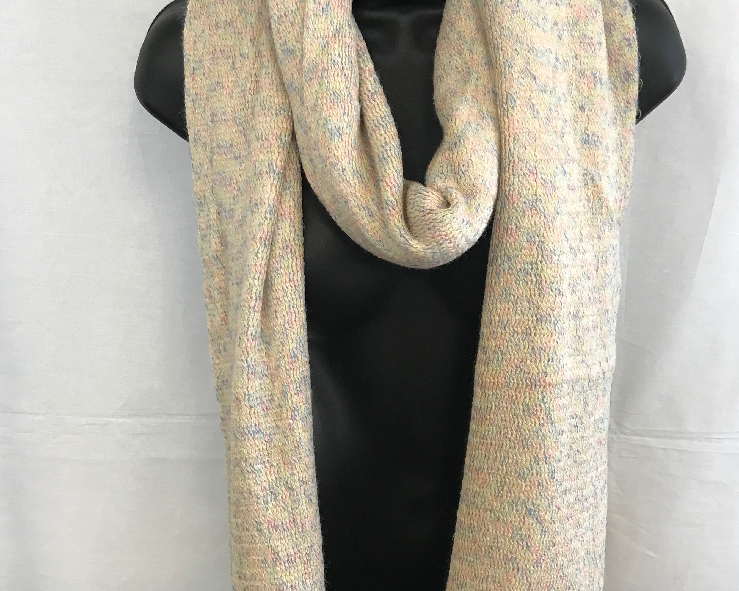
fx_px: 897
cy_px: 316
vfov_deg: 36.5
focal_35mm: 41
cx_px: 401
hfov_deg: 44.7
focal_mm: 3.99
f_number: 1.8
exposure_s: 1/40
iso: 25
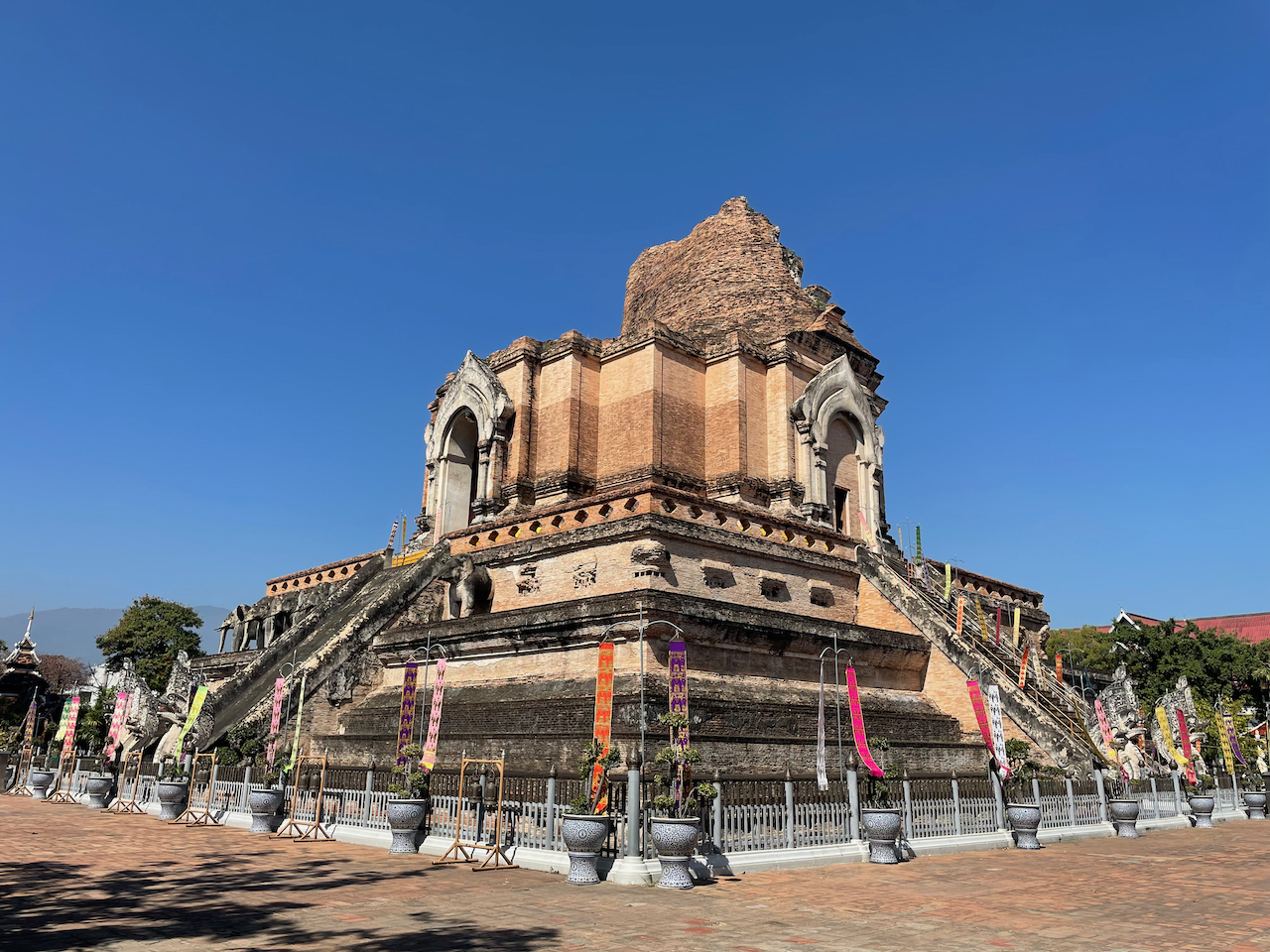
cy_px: 476
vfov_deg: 53.1
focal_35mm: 26
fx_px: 954
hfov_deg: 67.3
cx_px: 635
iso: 32
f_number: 1.6
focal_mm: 4.2
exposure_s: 1/3861
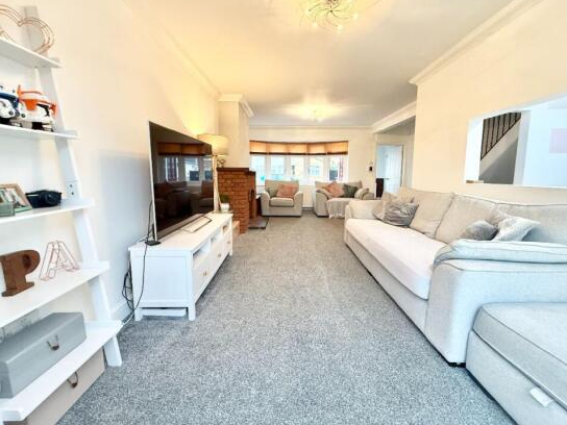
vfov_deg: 81.7
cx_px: 286
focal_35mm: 15
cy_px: 204
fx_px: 246
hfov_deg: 98.2
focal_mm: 2.22
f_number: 2.2
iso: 320
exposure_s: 1/50
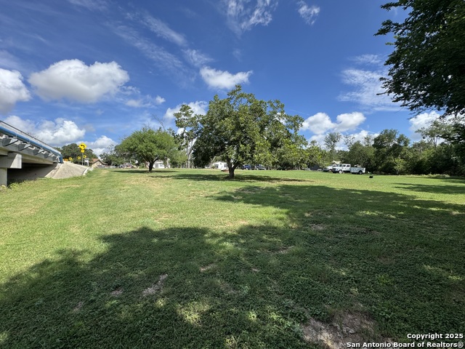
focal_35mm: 14
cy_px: 174
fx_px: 188
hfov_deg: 102.1
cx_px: 232
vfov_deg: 85.7
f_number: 2.2
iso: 50
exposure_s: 1/1217
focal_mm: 2.22
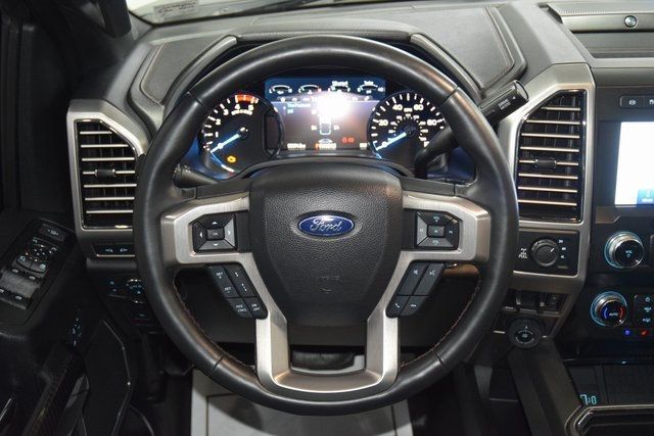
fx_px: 736
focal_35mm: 40
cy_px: 218
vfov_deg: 33.0
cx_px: 327
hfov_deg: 47.9
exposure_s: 1/40
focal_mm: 27
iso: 2200
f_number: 3.8
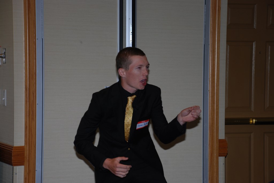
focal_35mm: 105
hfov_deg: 19.4
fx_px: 800
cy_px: 92
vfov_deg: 13.1
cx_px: 137
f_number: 5.6
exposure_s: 1/60
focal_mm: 70
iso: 200
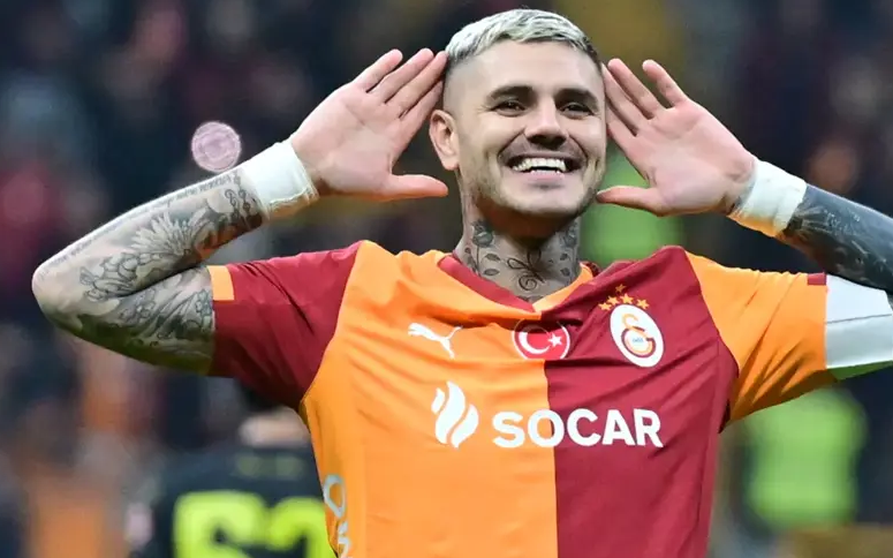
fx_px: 8930
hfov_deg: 5.7
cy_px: 265
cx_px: 524
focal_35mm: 367
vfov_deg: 3.6
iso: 3200
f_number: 2.8
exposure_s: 1/2500
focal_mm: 200
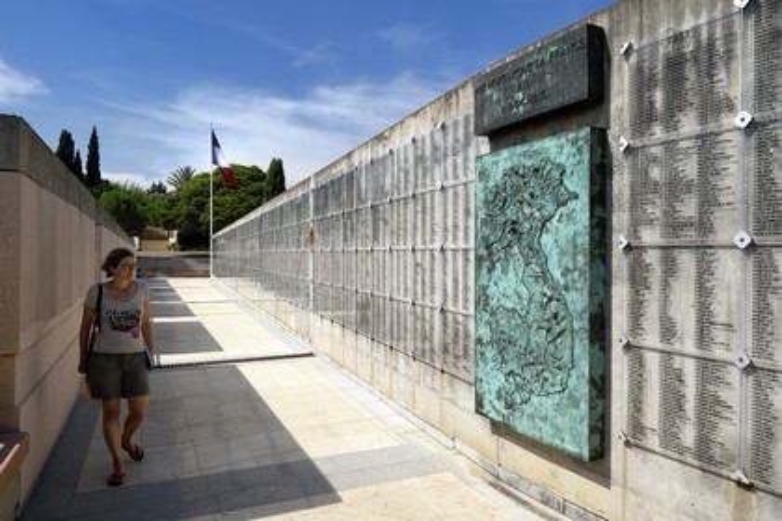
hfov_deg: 73.7
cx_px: 391
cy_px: 260
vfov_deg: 53.1
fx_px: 521
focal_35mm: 24
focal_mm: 24
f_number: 16
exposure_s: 1/250
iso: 200
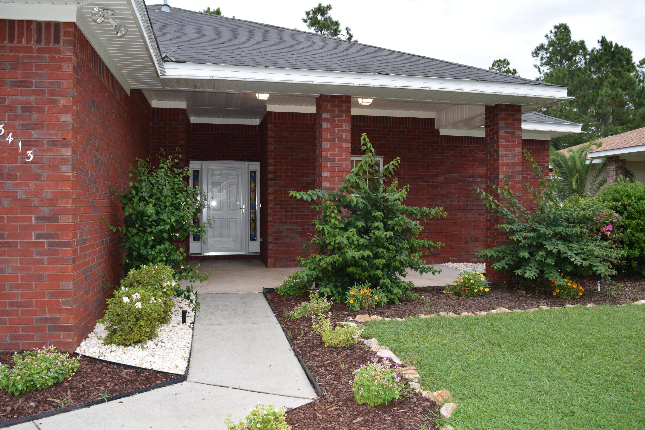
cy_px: 215
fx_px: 484
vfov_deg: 47.9
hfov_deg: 67.4
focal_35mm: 27
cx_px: 322
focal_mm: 18
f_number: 5.6
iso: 450
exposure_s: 1/125
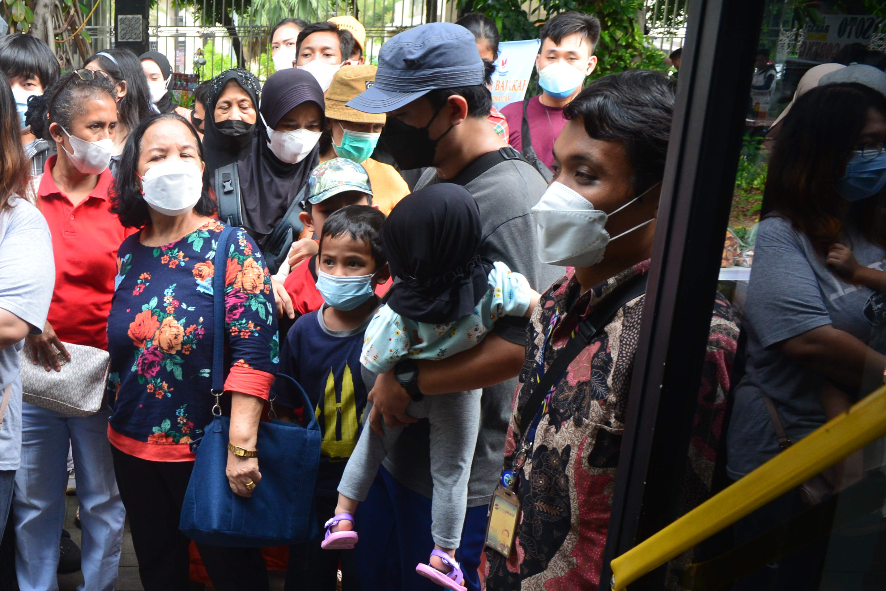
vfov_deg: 31.5
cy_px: 416
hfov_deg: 43.6
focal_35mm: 42
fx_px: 1034
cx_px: 142
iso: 800
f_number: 5
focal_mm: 20
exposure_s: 1/125
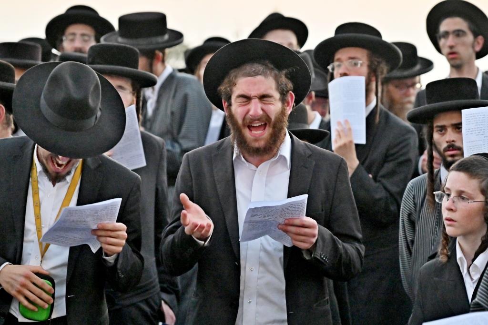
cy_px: 162
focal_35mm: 180
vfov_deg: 7.6
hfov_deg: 11.4
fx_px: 2439
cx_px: 244
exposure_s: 1/200
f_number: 4
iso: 2000
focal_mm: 120
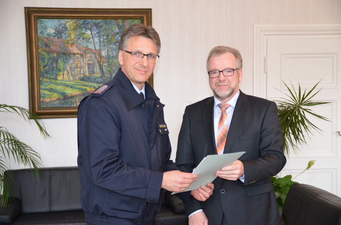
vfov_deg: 25.6
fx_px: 496
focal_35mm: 52
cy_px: 112
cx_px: 170
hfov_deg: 37.9
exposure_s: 1/125
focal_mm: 35
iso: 720
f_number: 3.3
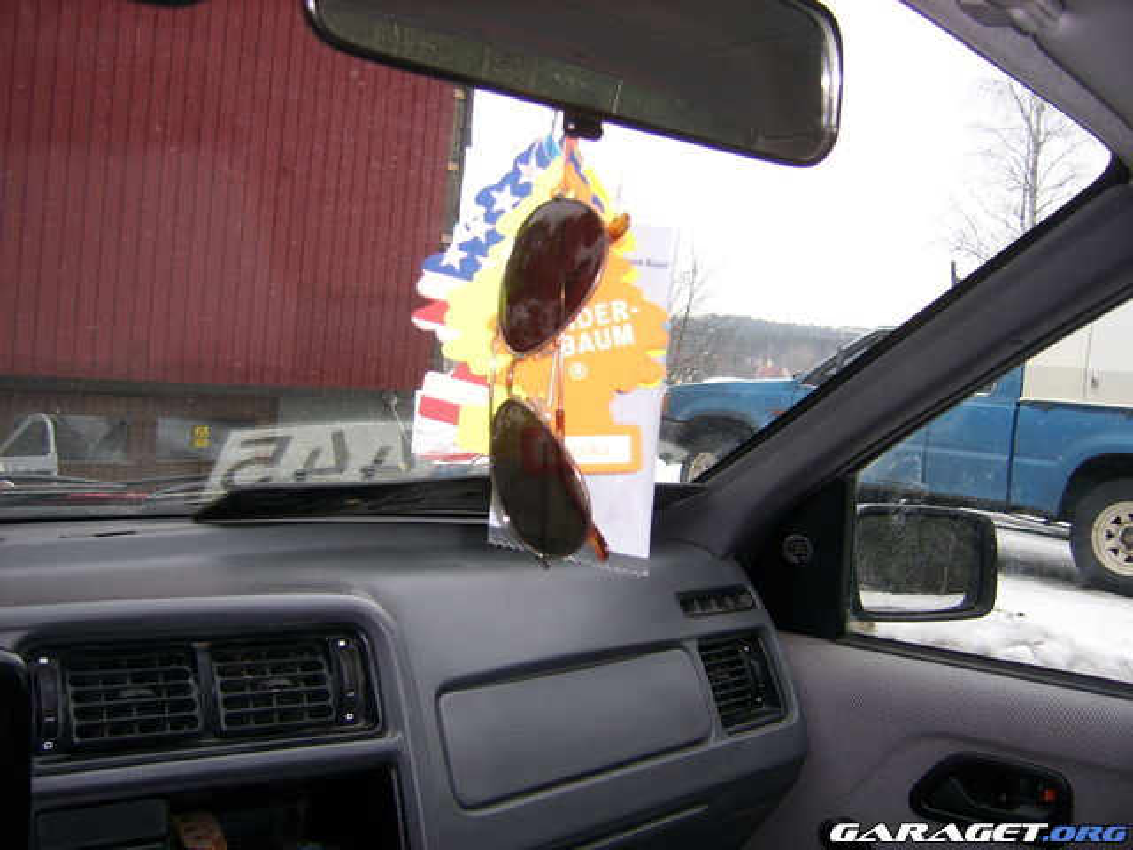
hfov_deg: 52.6
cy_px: 425
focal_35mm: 35
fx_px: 1146
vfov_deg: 40.7
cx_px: 566
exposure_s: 1/71
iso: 100
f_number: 2.8
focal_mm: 5.95
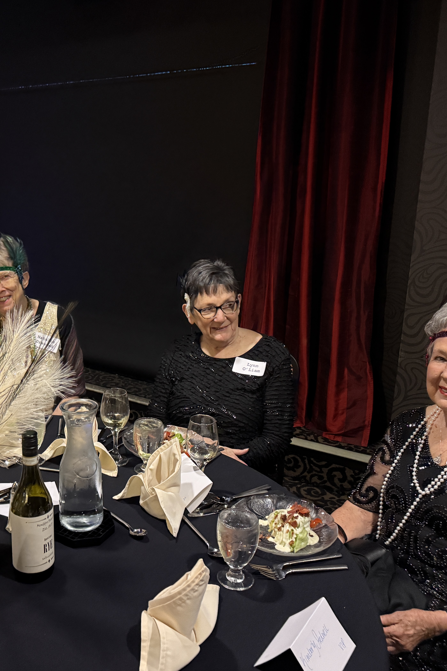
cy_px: 339
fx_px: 633
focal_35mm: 34
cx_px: 109
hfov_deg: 37.9
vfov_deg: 55.8
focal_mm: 6.76
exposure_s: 1/30
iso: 1600
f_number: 1.78
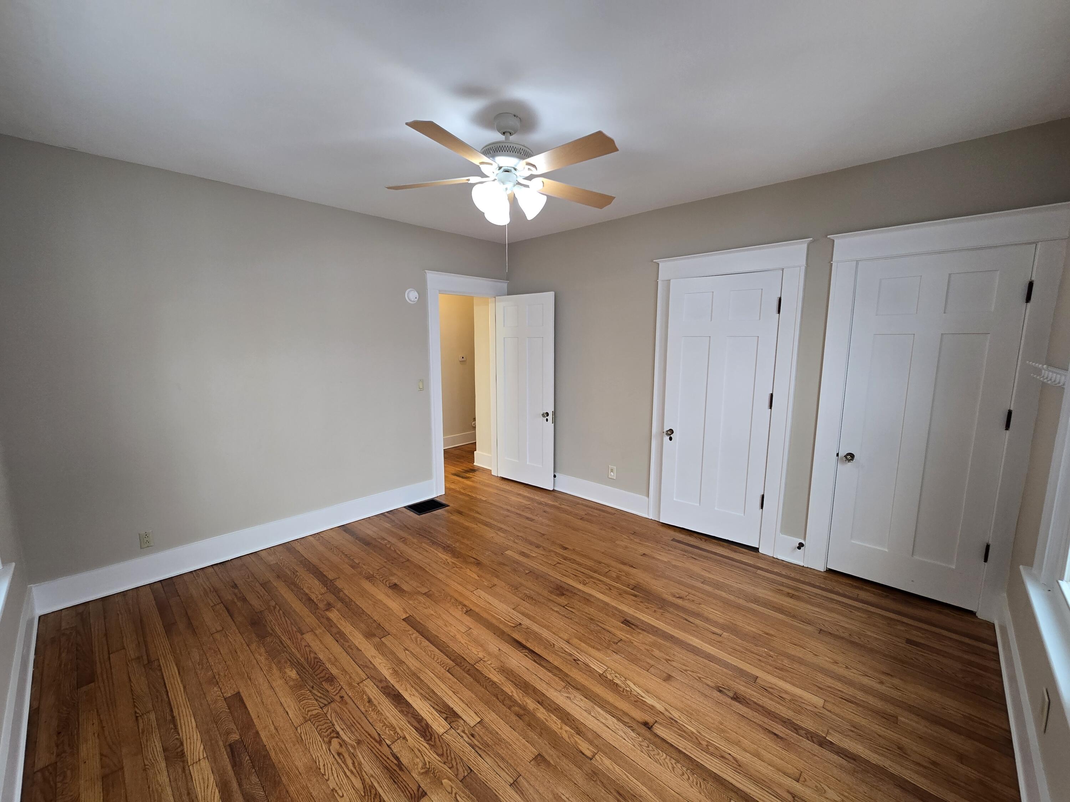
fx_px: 402
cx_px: 535
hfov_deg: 106.2
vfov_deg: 89.9
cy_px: 401
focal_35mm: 13
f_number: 2.2
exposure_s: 1/60
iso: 125
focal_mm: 2.2
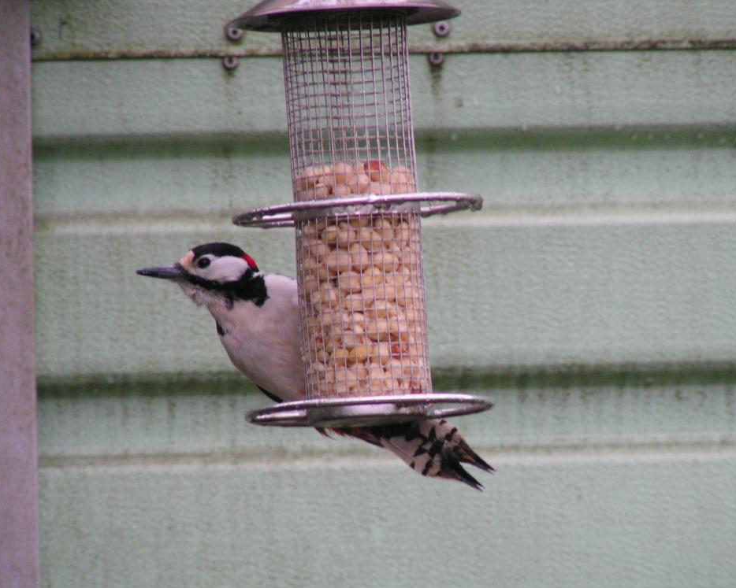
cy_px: 294
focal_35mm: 397
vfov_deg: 3.9
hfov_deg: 4.9
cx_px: 388
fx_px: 8647
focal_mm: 58
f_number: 3.5
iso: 200
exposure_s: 1/50
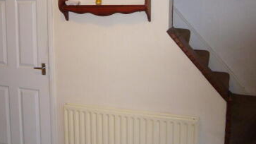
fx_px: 333
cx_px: 89
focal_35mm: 49
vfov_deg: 24.1
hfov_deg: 41.7
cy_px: 31
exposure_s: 1/30
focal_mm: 4.6
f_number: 2.8
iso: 160
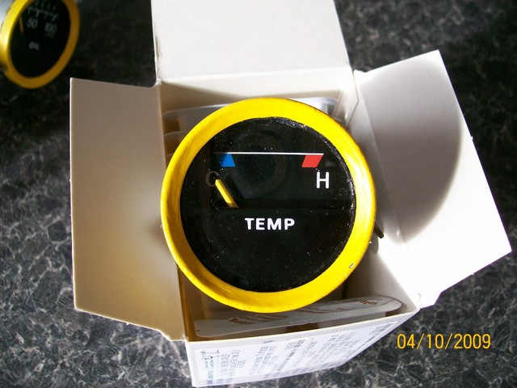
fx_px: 538
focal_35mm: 36
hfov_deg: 51.4
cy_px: 194
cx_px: 258
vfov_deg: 39.7
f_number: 2.7
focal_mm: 6
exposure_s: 1/144
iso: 80
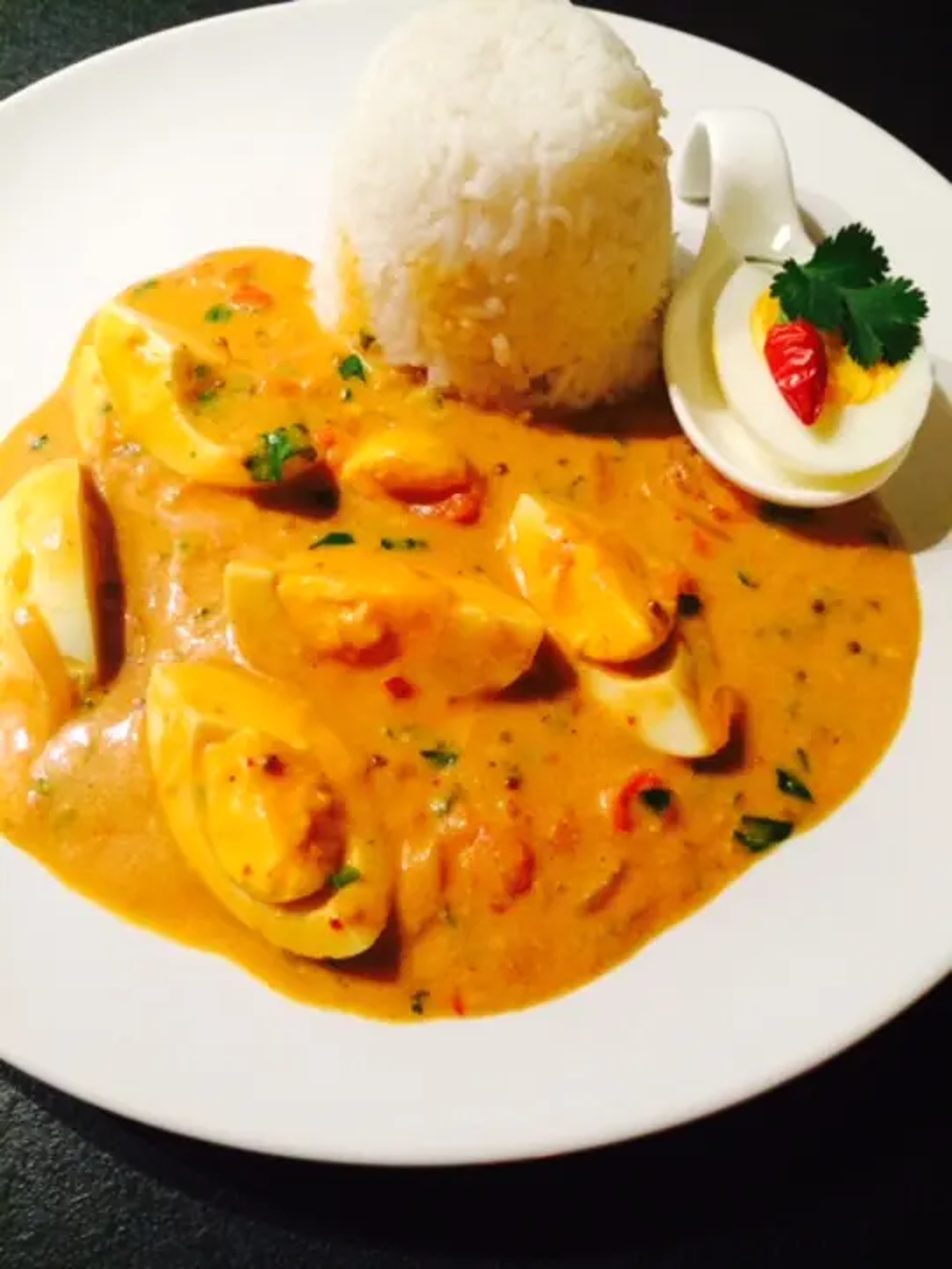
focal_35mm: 29
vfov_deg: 61.7
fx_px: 1063
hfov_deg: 48.2
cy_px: 634
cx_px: 476
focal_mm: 4.15
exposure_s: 1/33
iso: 250
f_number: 2.2
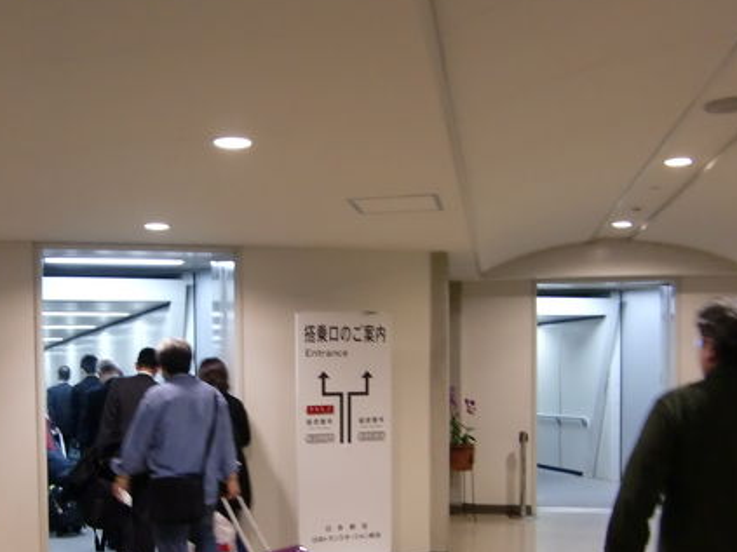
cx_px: 267
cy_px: 398
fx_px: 915
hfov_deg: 43.4
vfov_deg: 33.1
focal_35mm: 43
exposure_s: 1/25
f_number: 2.6
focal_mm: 4.9
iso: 400
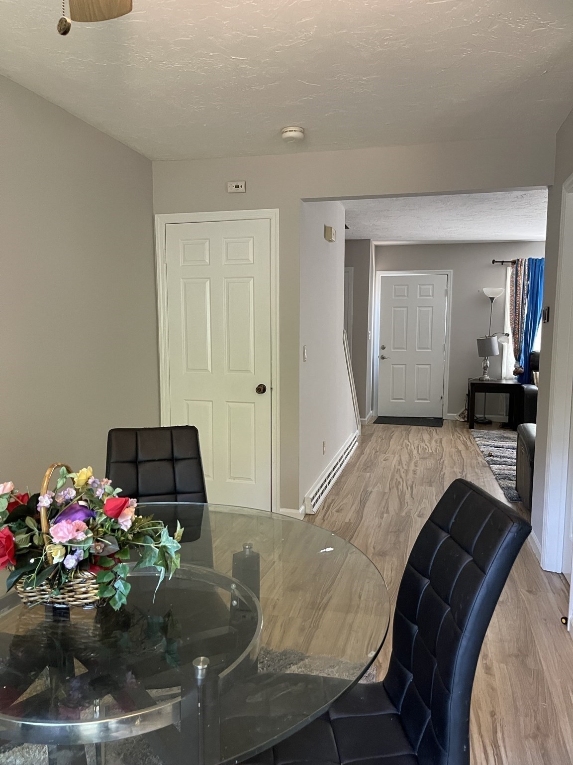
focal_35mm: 25
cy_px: 382
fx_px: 552
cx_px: 286
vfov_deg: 69.4
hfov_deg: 54.9
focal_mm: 5.1
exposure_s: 1/60
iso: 400
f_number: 1.6
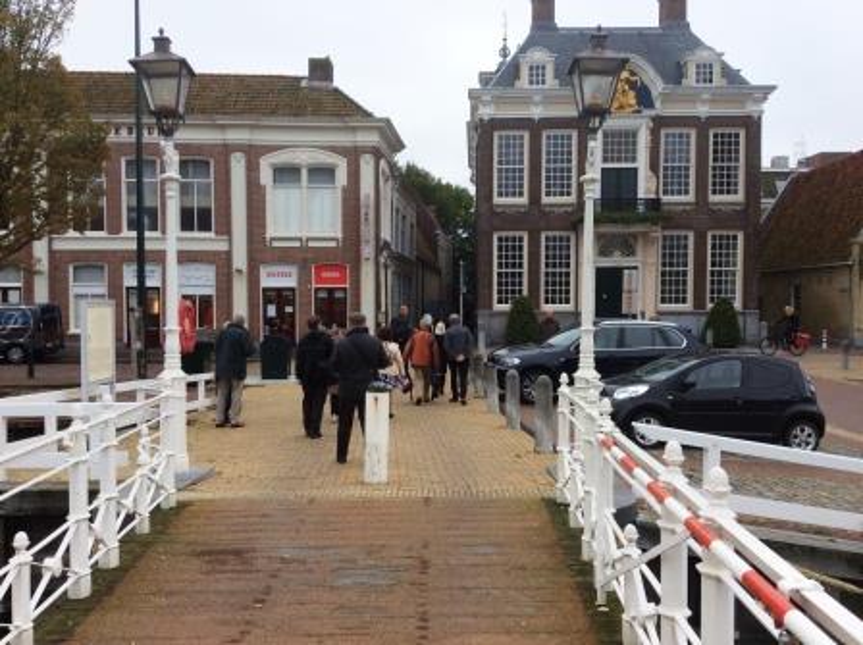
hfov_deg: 56.9
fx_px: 797
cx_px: 432
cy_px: 322
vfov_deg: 44.1
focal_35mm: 32
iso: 32
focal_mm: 3.3
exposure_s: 1/578
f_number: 2.4
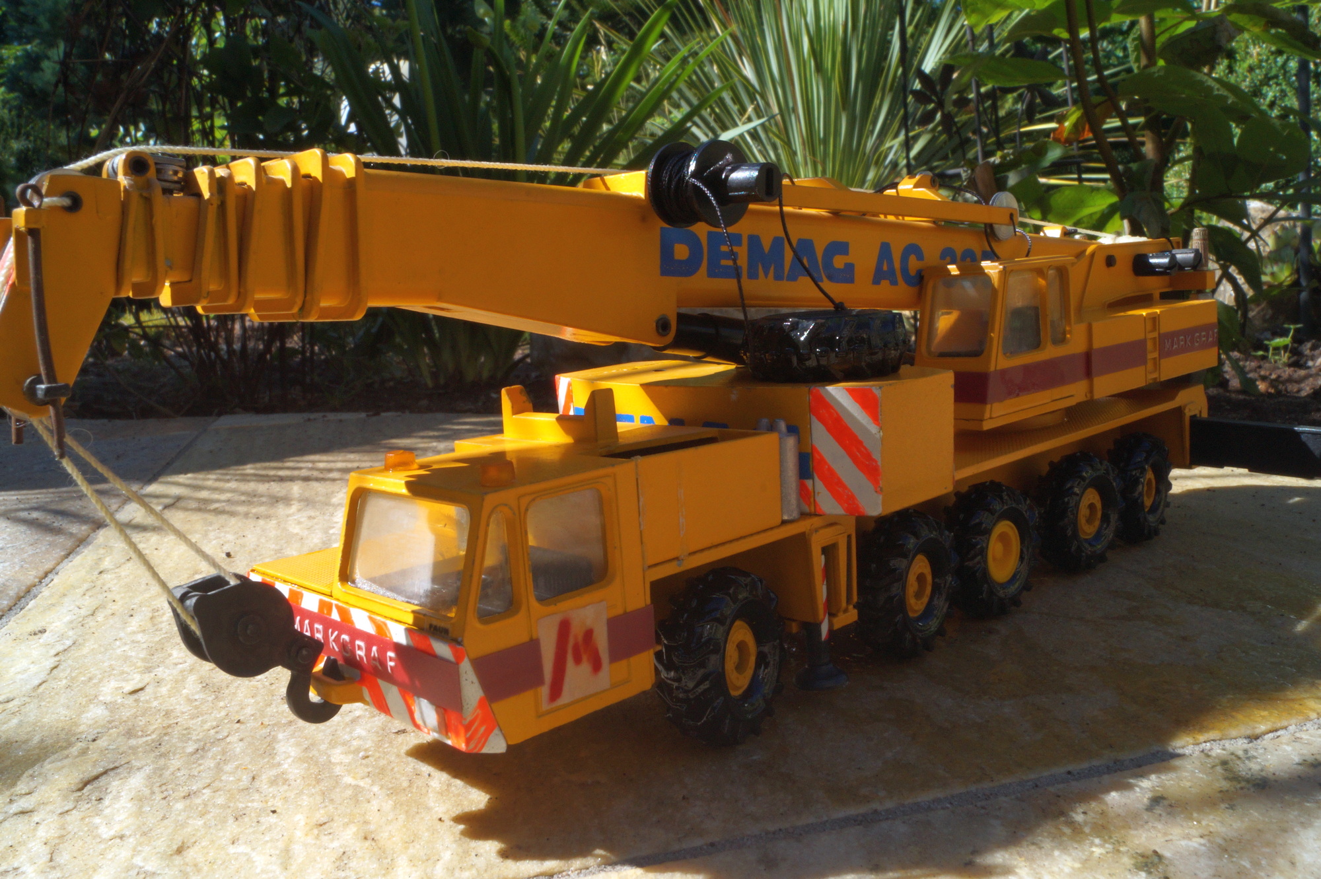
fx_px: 1100
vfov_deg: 43.6
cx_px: 660
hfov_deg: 62.0
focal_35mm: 30
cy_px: 440
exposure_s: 1/60
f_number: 22
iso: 400
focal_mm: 20
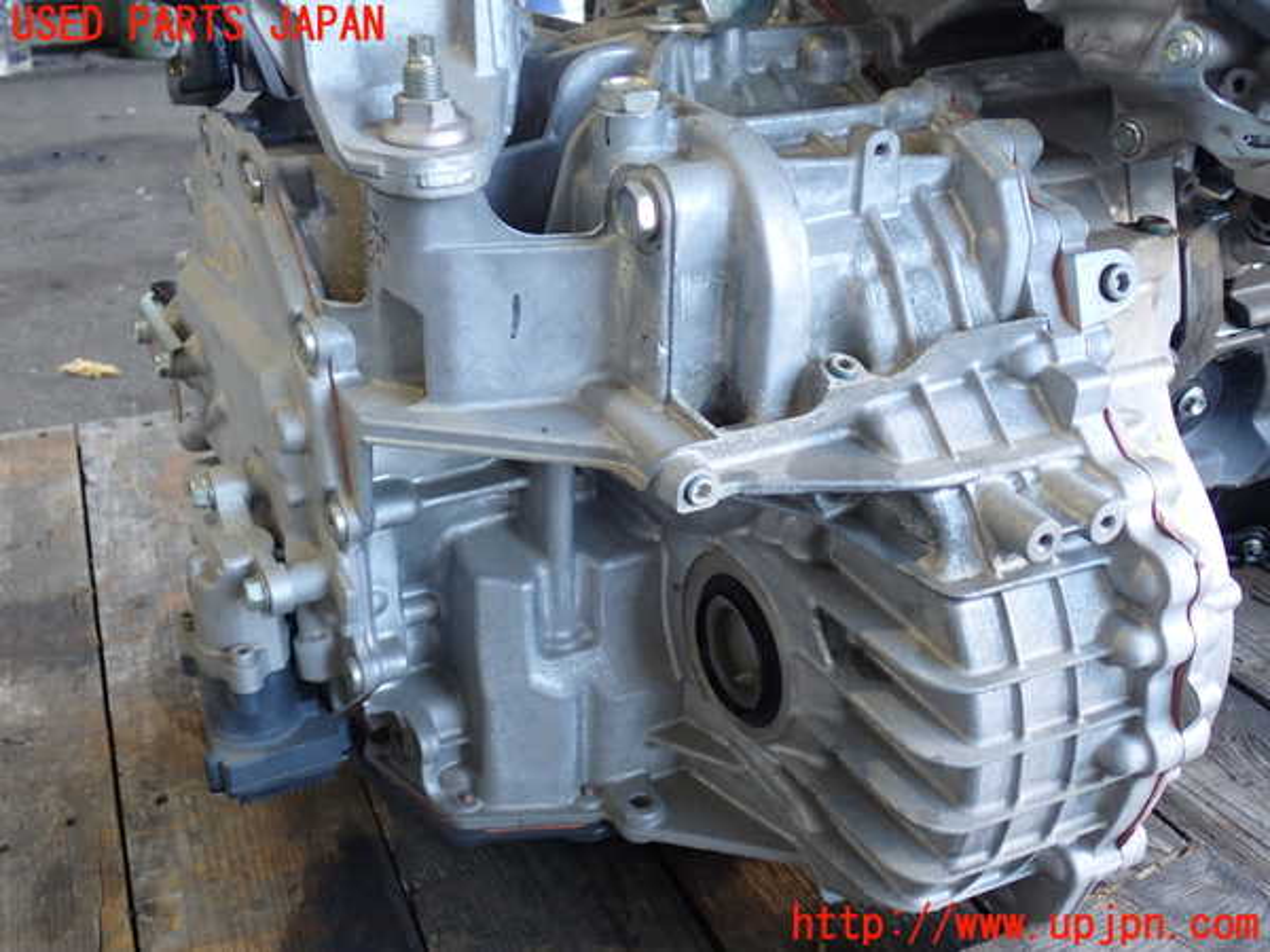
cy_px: 476
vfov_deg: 37.7
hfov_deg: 49.0
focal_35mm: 38
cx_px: 635
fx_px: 1394
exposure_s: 1/50
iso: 200
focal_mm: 6.83
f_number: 2.7
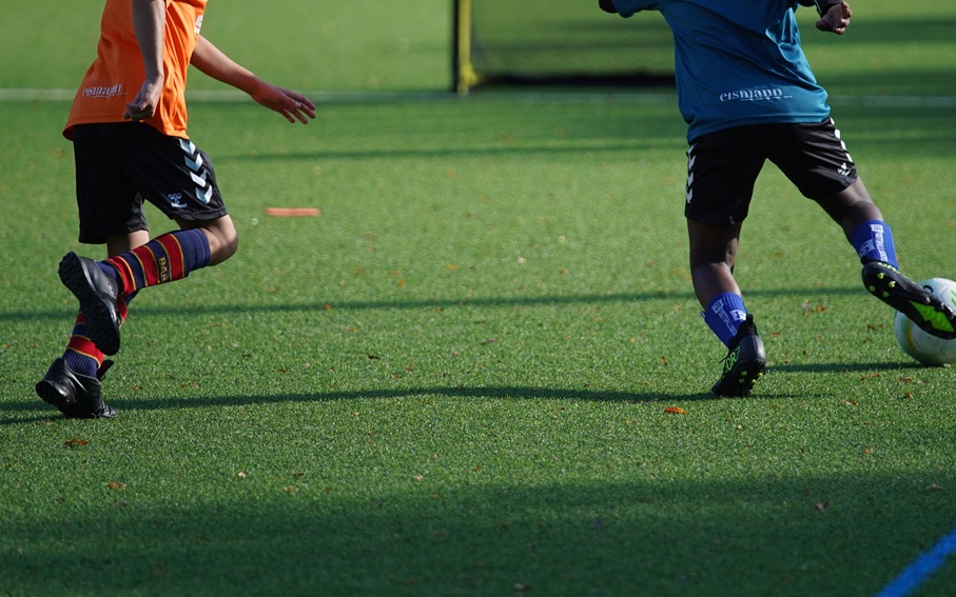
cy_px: 146
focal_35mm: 204
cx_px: 580
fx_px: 5315
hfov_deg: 10.3
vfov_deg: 6.4
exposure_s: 1/1600
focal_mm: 121
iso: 200
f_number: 2.8
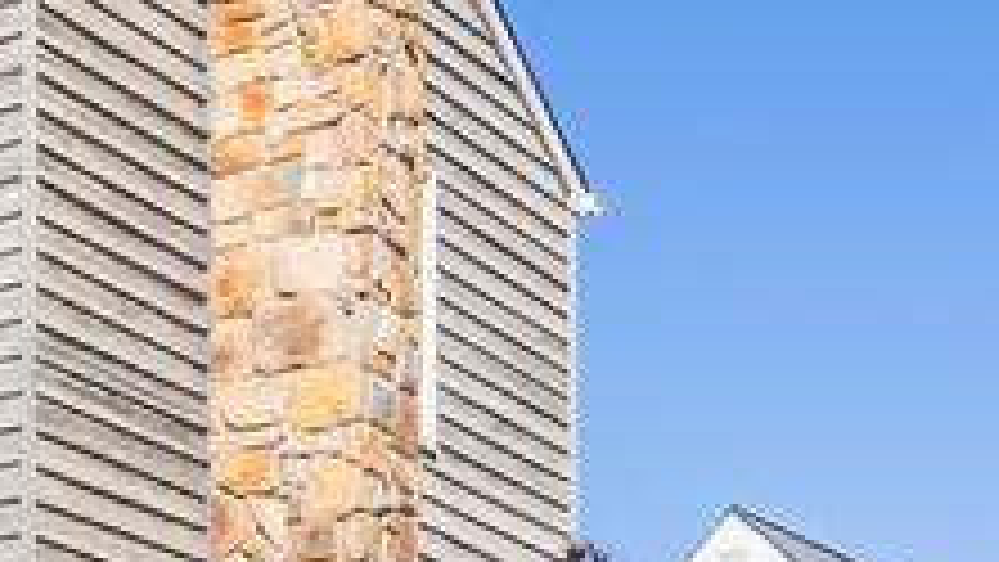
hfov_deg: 15.8
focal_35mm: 116
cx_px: -778
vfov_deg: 10.3
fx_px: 3074
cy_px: 638
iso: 80
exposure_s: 1/200
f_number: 10
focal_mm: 24
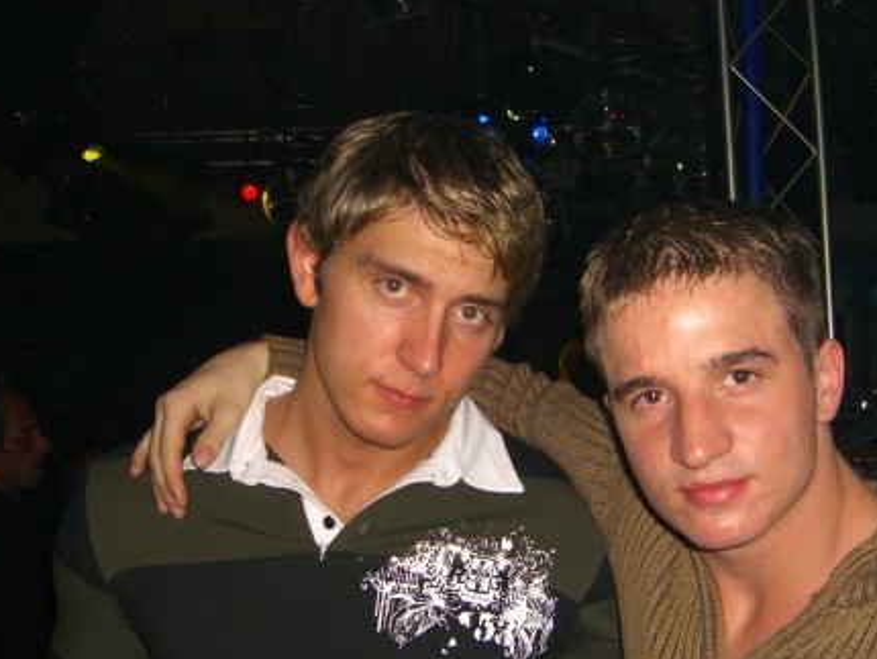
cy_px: 406
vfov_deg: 27.5
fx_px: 1344
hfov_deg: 36.1
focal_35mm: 53
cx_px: 453
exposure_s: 1/60
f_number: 2.8
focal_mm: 7.9
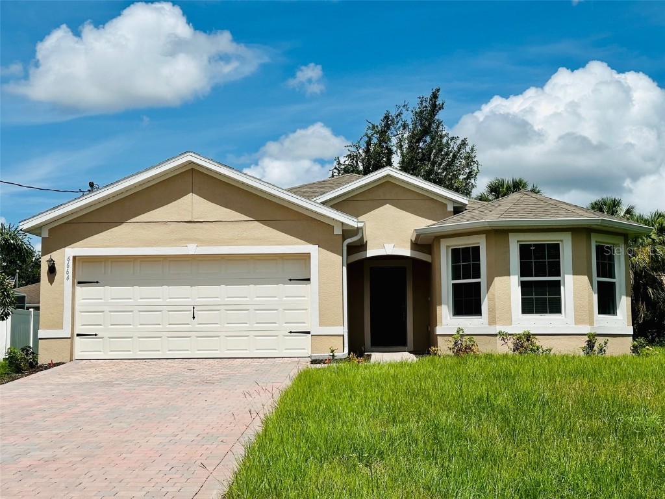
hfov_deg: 39.7
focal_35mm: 48
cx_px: 332
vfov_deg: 30.3
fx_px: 922
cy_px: 250
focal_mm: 6.86
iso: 64
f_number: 1.78
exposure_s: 1/8929
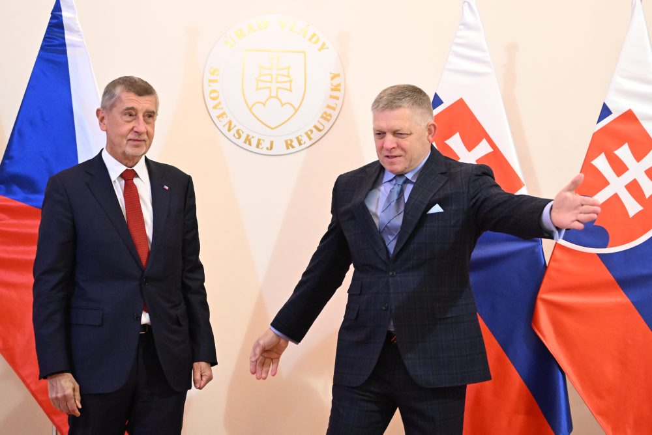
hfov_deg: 31.4
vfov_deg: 21.3
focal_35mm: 64
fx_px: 1160
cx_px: 326
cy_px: 218
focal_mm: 64
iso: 5000
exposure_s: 1/400
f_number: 2.8
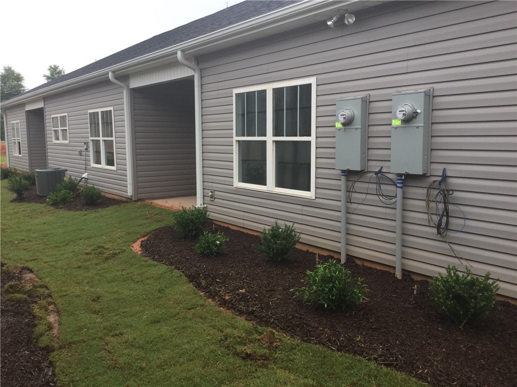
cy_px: 194
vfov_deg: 45.4
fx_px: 463
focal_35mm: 31
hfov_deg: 58.4
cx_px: 258
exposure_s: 1/332
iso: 25
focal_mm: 3.3
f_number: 2.4
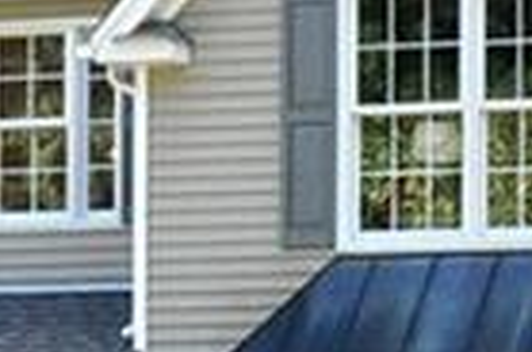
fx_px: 2934
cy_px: 436
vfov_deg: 6.8
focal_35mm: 199
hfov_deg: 10.3
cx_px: 517
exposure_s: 1/320
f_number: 9
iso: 800
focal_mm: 18
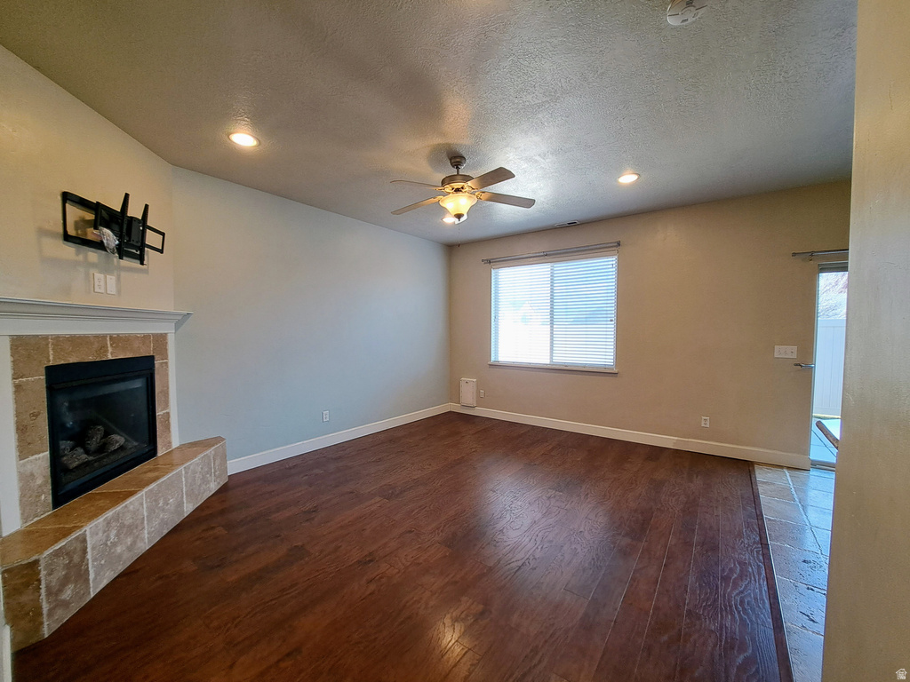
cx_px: 455
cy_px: 341
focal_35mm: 13
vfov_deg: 89.9
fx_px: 342
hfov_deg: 106.2
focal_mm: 1.74
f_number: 2.2
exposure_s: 1/50
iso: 50
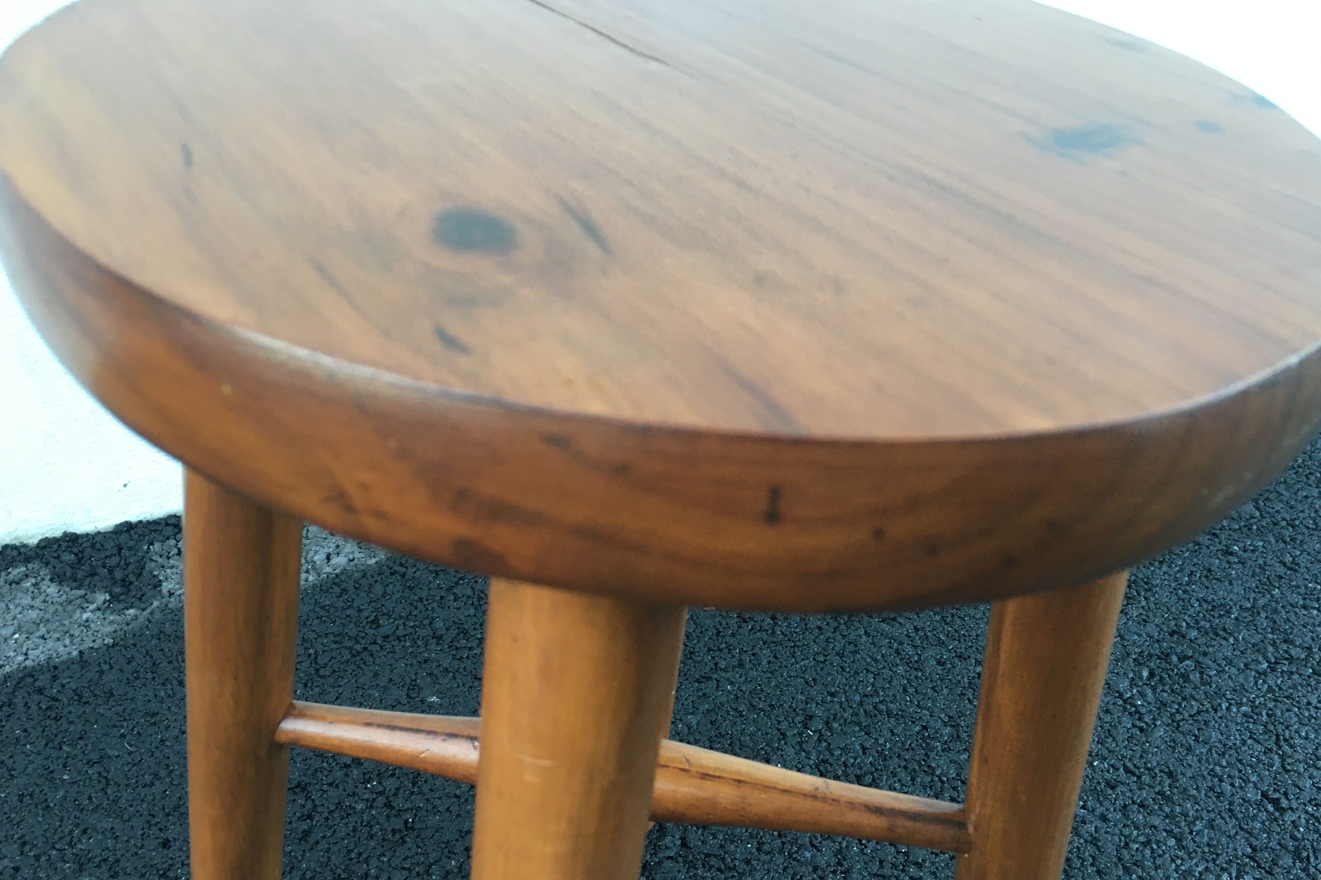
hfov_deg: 60.3
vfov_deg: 42.2
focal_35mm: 31
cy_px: 500
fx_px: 1137
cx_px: 651
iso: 125
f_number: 2.2
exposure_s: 1/33
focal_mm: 4.15
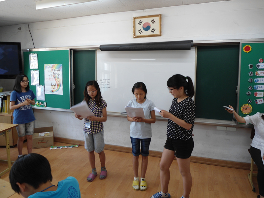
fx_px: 198
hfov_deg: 67.3
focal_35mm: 26
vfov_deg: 53.1
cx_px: 132
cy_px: 99
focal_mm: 4.7
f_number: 2.8
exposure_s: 1/30
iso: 80
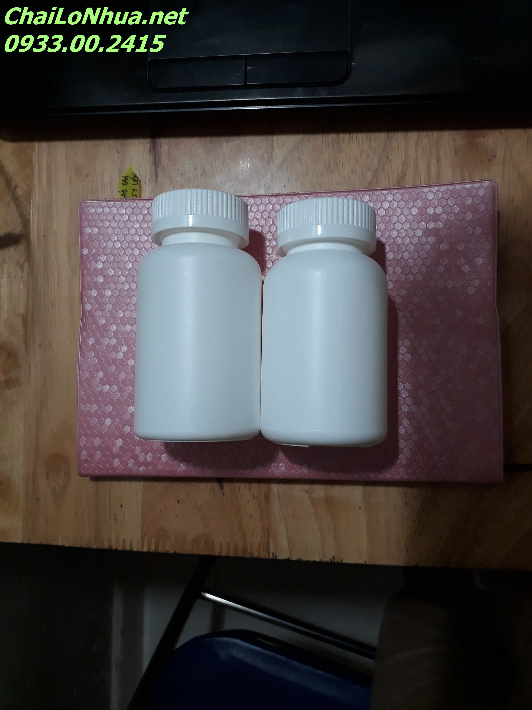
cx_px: 266
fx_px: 553
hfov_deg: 51.4
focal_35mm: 27
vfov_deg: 65.3
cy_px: 355
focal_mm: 3.6
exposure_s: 1/33
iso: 160
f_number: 1.9
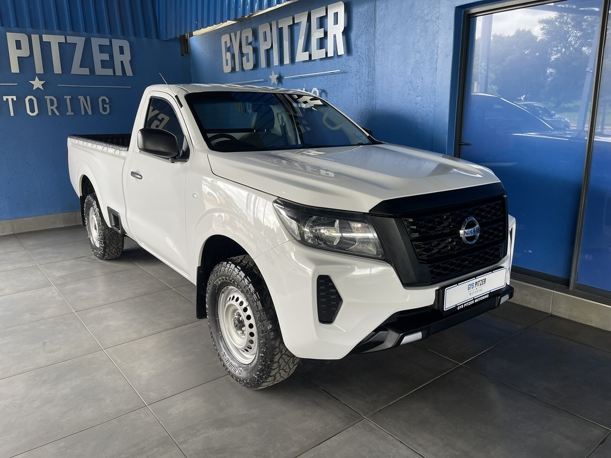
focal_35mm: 25
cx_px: 306
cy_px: 229
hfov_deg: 69.4
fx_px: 441
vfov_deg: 54.9
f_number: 1.6
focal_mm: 5.1
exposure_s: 1/100
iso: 40
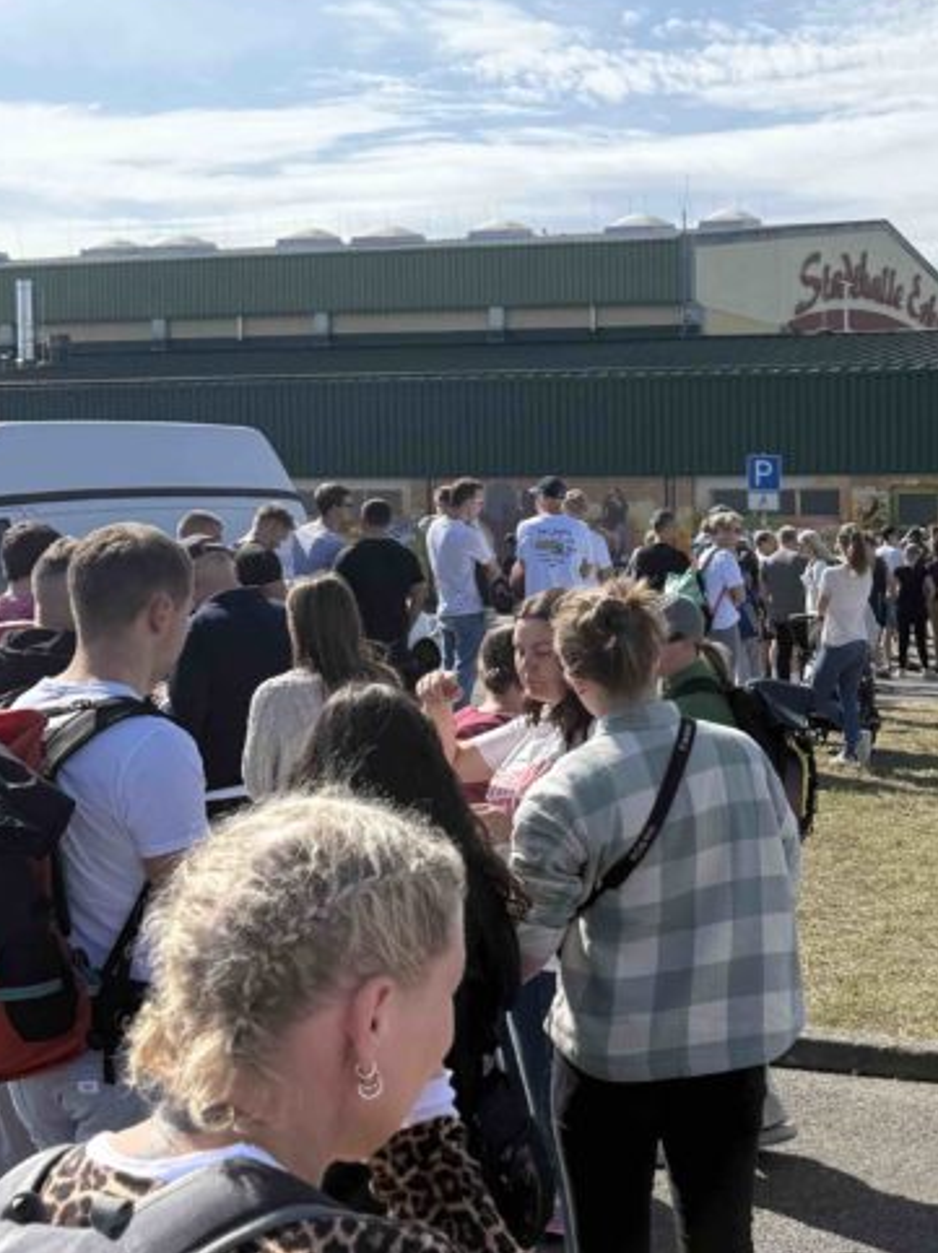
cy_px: 590
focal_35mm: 51
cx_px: 941
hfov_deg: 26.9
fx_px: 1844
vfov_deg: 37.5
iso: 80
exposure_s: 1/5714
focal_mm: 6.76
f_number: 1.78
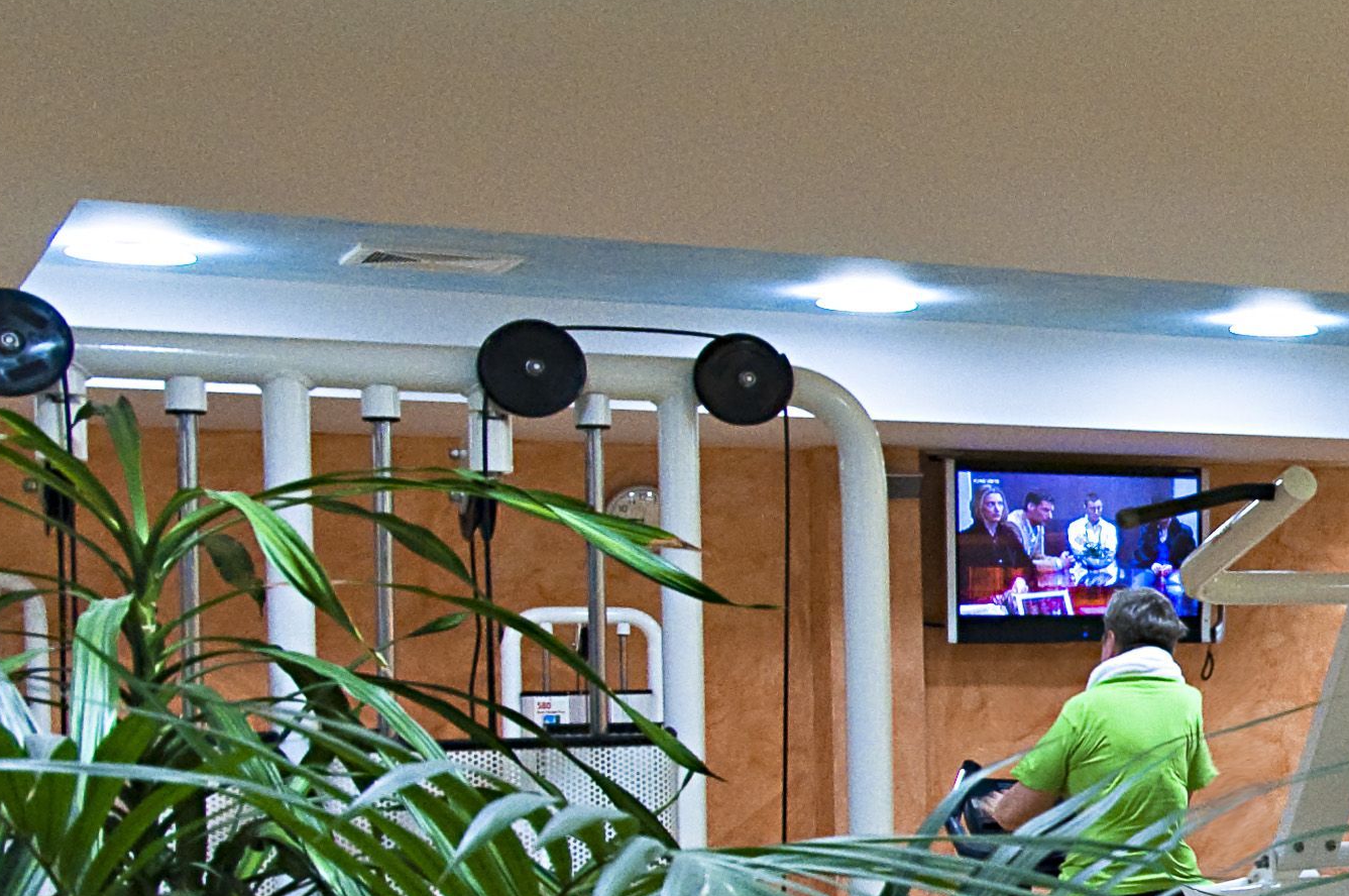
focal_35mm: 77
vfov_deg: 17.6
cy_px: 680
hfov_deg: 22.3
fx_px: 2882
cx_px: 1955
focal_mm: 16
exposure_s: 1/50
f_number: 5
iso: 800
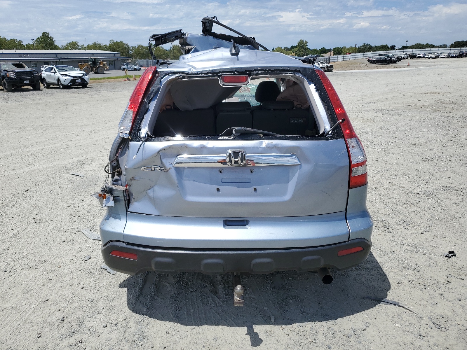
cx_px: 234
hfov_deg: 67.3
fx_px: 351
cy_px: 175
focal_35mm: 26
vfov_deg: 53.1
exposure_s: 1/5000
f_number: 1.5
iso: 50
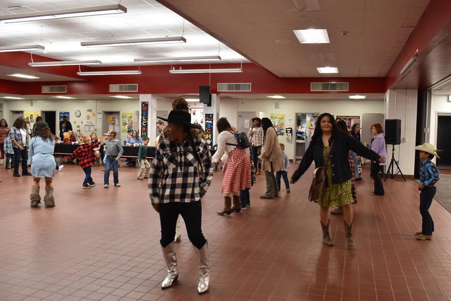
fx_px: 414
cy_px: 150
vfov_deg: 40.0
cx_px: 226
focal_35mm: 33
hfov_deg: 57.2
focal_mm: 22
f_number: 7.1
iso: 900
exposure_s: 1/40
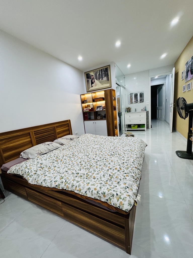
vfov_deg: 102.1
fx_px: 104
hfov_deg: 85.7
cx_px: 96
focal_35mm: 14
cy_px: 129
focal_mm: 2.22
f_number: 2.2
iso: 160
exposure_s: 1/93
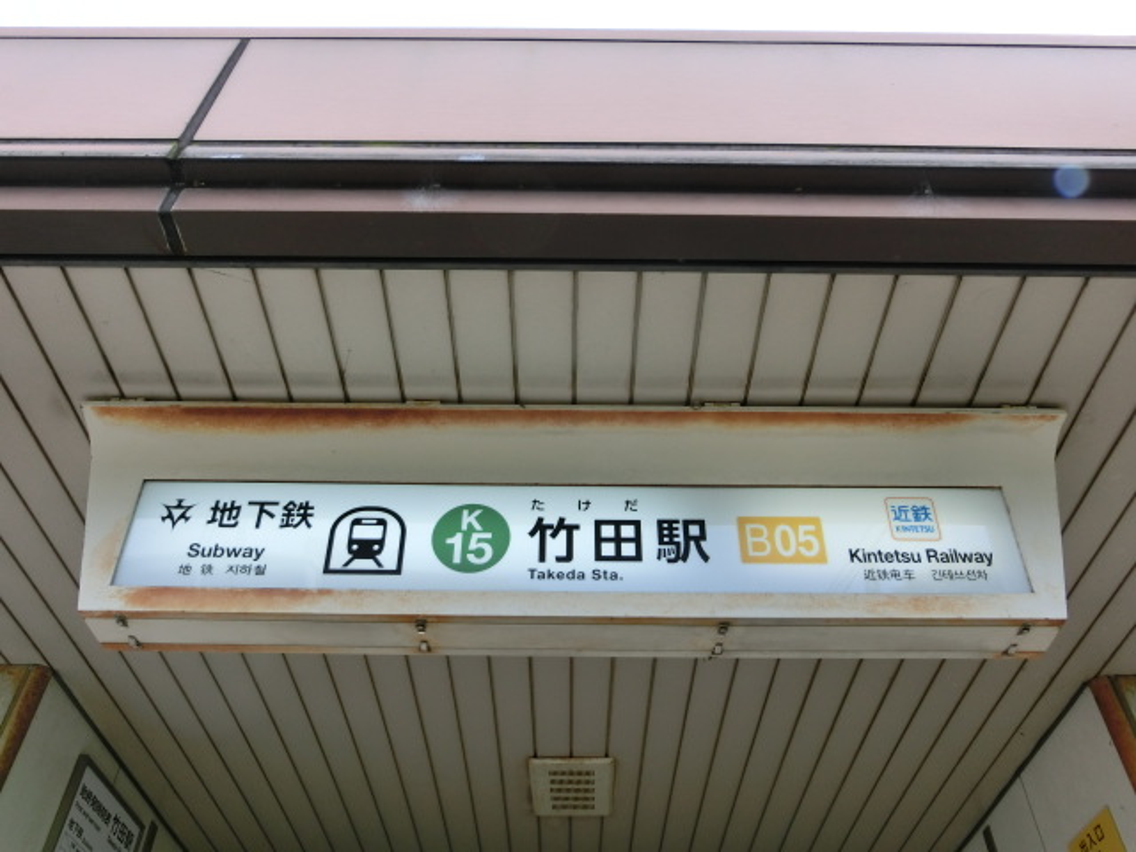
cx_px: 568
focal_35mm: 29
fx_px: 952
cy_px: 426
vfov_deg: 48.2
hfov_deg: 61.7
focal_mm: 5.2
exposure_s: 1/250
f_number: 3.7
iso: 80
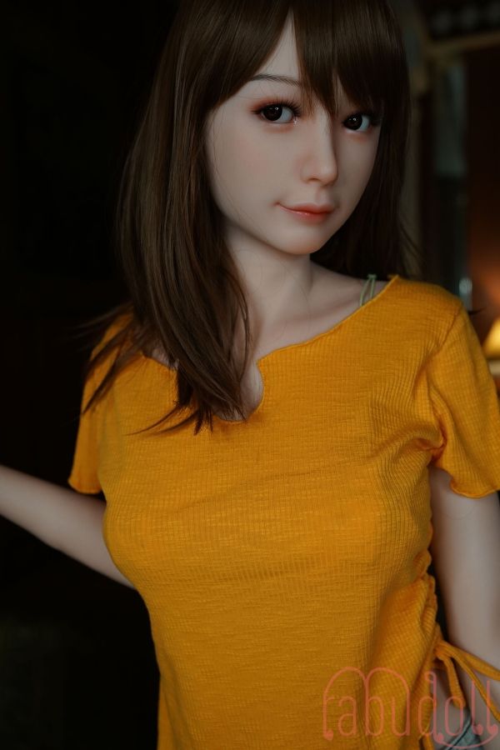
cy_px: 375
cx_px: 250
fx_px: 729
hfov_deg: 37.9
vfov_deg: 54.4
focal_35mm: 35
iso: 800
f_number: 3.2
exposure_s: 1/125
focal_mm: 35
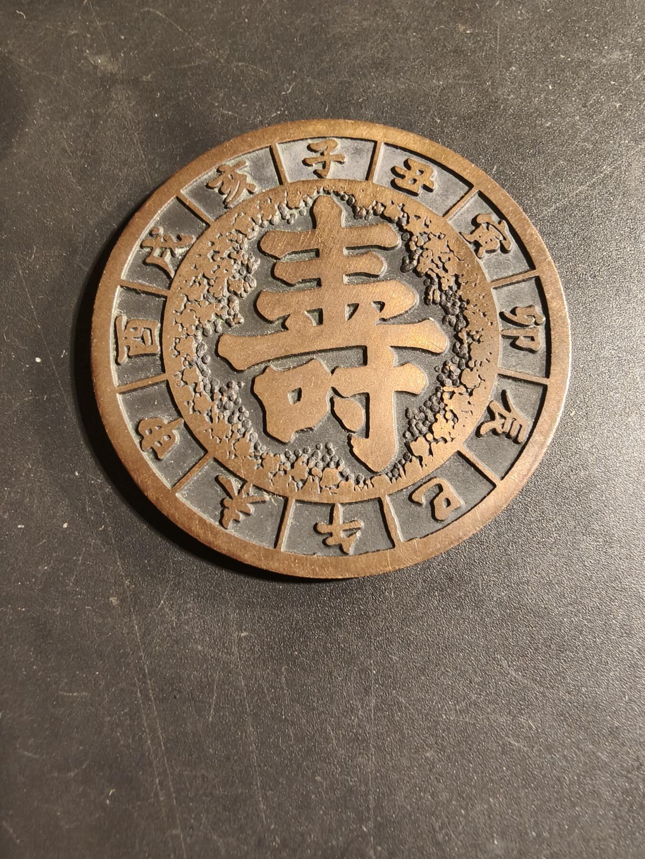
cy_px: 430
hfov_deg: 58.9
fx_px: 571
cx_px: 322
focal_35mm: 23
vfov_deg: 73.9
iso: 320
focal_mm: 2.32
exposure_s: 1/50
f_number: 2
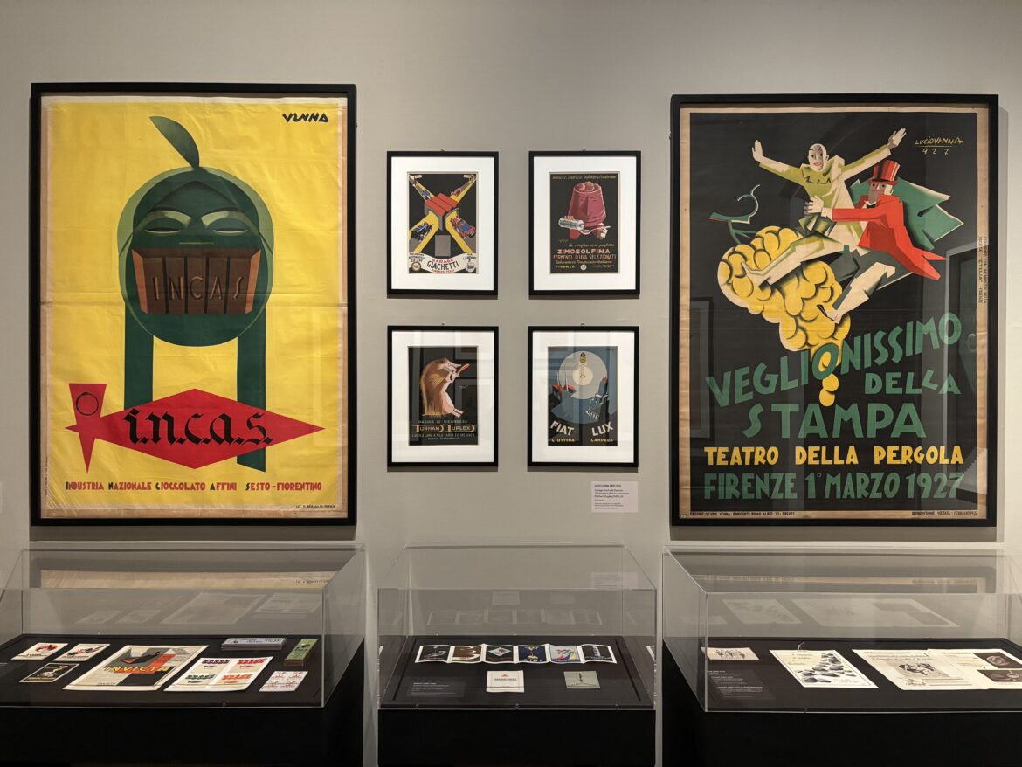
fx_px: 768
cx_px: 511
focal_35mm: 26
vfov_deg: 53.1
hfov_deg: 67.3
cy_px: 384
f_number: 1.6
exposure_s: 1/57
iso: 500
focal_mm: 5.96
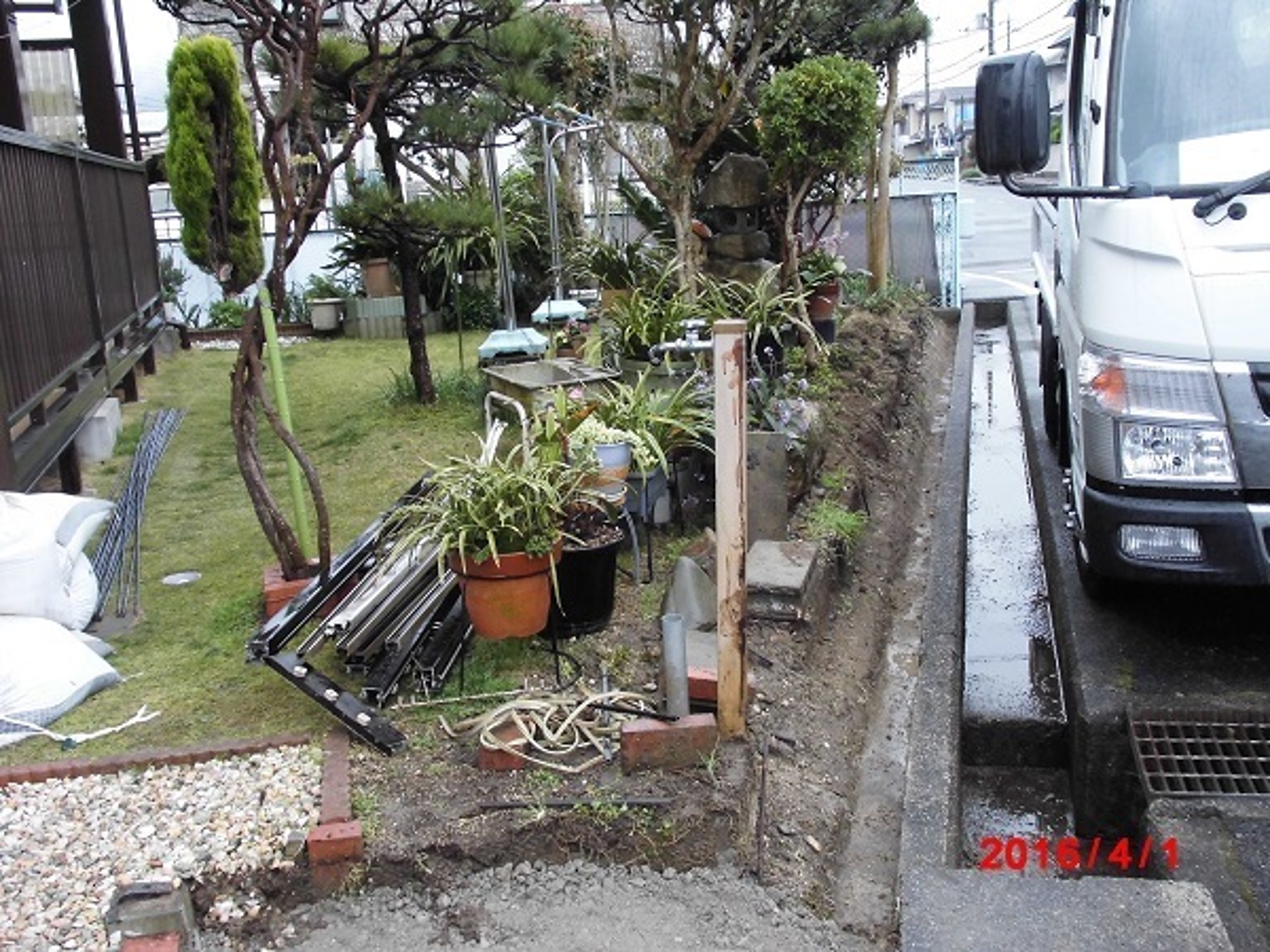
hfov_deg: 54.0
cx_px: 635
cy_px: 476
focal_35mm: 34
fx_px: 1247
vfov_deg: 41.8
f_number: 3.4
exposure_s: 1/125
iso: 250
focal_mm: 6.01
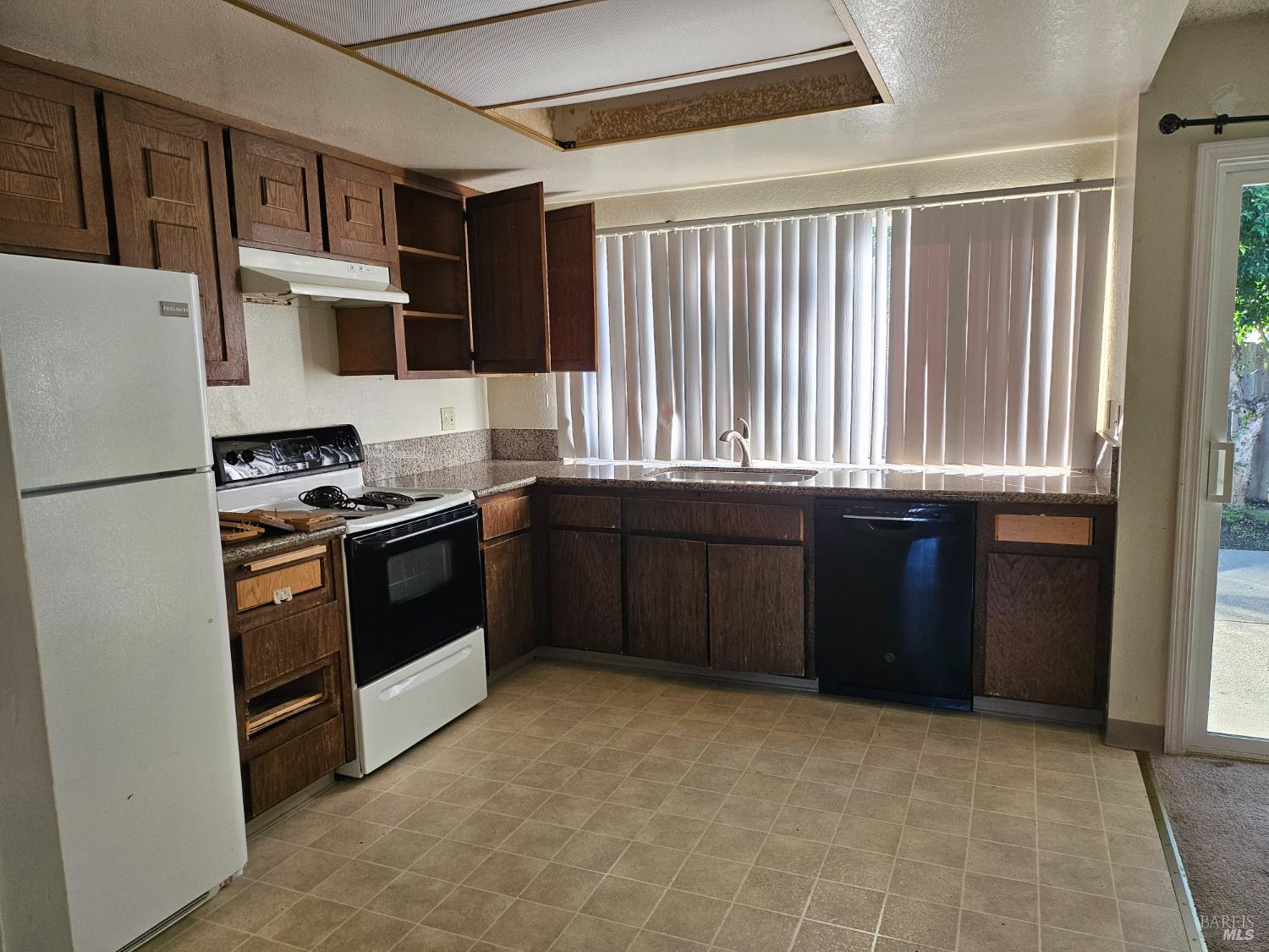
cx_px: 634
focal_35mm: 24
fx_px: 880
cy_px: 476
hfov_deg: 71.6
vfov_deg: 56.8
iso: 160
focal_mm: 5
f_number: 1.8
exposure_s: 1/180
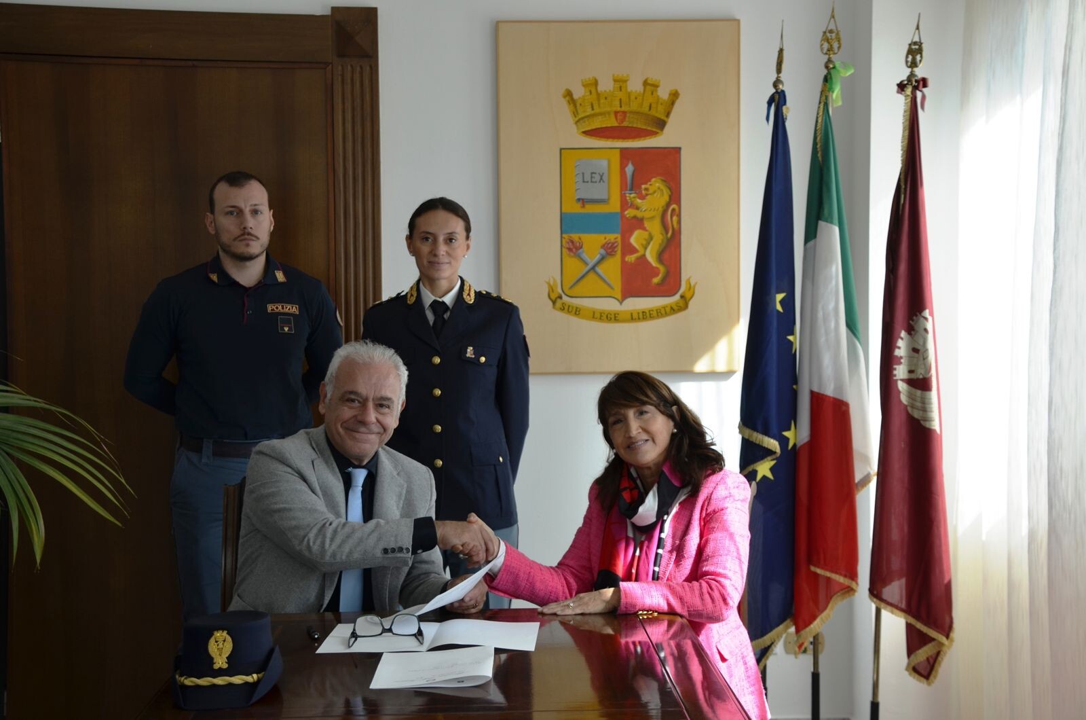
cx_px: 543
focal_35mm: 57
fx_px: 1716
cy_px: 360
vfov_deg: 23.7
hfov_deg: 35.1
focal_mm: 38
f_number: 5
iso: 200
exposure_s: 1/100
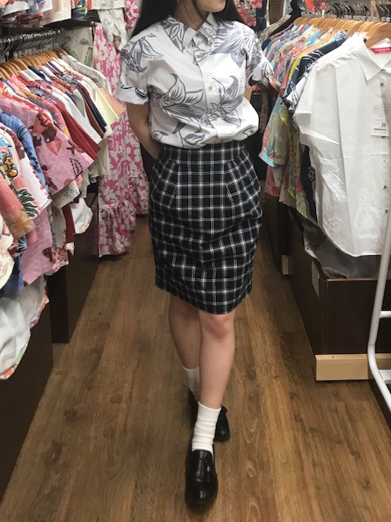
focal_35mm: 28
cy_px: 261
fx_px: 422
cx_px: 196
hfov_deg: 49.7
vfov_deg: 63.4
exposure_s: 1/30
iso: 32
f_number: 1.8
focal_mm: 3.99
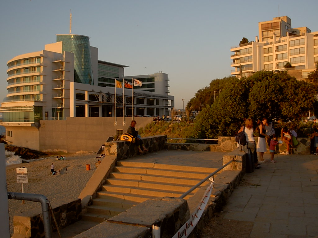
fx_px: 349
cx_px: 159
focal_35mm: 38
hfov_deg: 49.0
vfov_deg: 37.7
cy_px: 119
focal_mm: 6.3
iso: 50
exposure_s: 1/332
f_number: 2.9
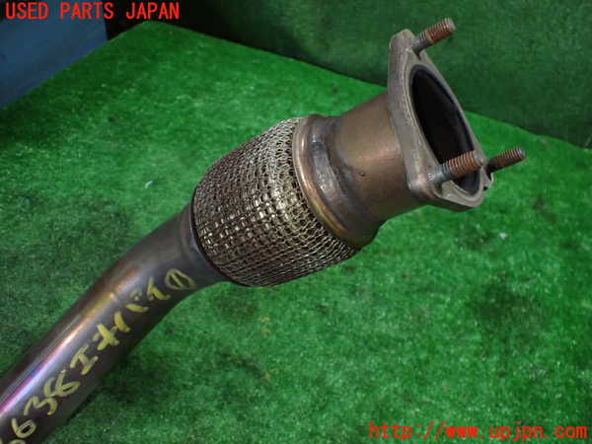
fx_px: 513
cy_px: 222
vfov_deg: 46.8
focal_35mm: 30
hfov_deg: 60.0
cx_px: 296
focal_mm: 5.4
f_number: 2.3
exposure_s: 1/100
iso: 800
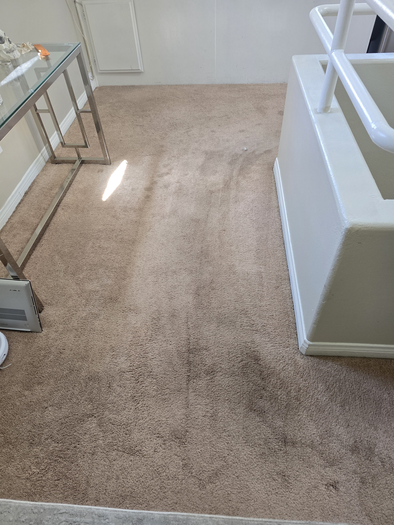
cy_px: 262
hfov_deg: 58.9
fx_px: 349
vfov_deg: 73.9
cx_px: 197
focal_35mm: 23
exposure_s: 1/120
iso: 250
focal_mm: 6.3
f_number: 1.7
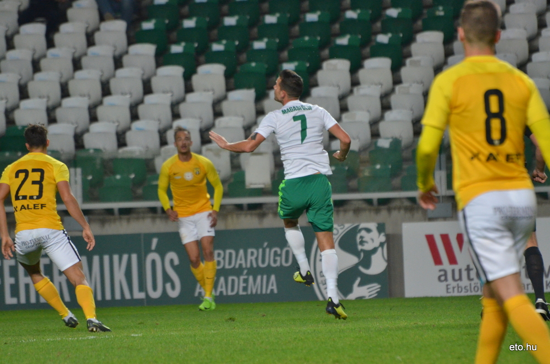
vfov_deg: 3.0
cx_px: 275
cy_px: 182
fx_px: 6861
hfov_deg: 4.6
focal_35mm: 450
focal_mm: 300
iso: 2000
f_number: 5.6
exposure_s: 1/320
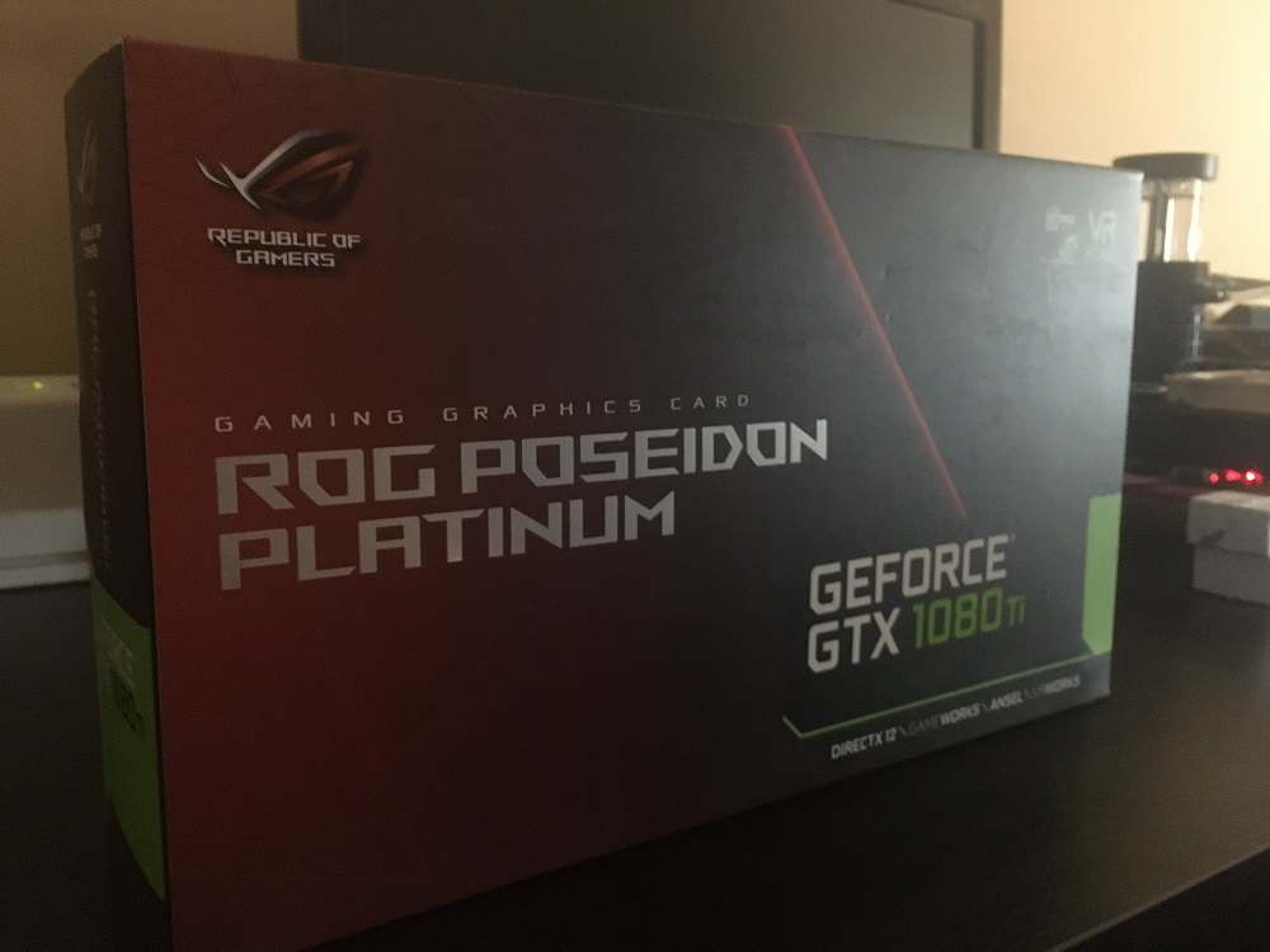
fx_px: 1064
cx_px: 635
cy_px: 476
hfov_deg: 61.7
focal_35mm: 29
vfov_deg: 48.2
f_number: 2.2
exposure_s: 1/17
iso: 640
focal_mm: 4.15
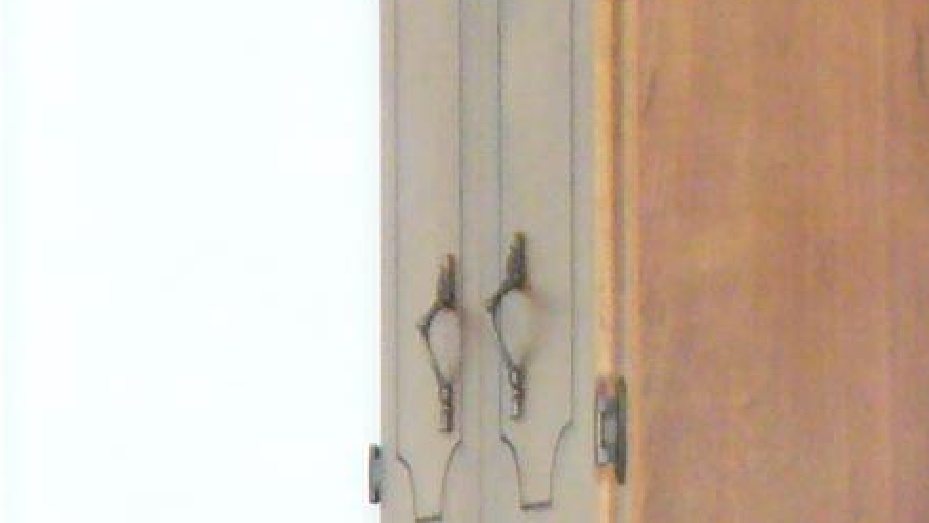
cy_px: 1219
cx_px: -396
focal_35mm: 187
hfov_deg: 11.1
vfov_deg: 6.2
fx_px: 4606
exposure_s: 1/30
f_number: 2.8
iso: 320
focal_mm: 6.1
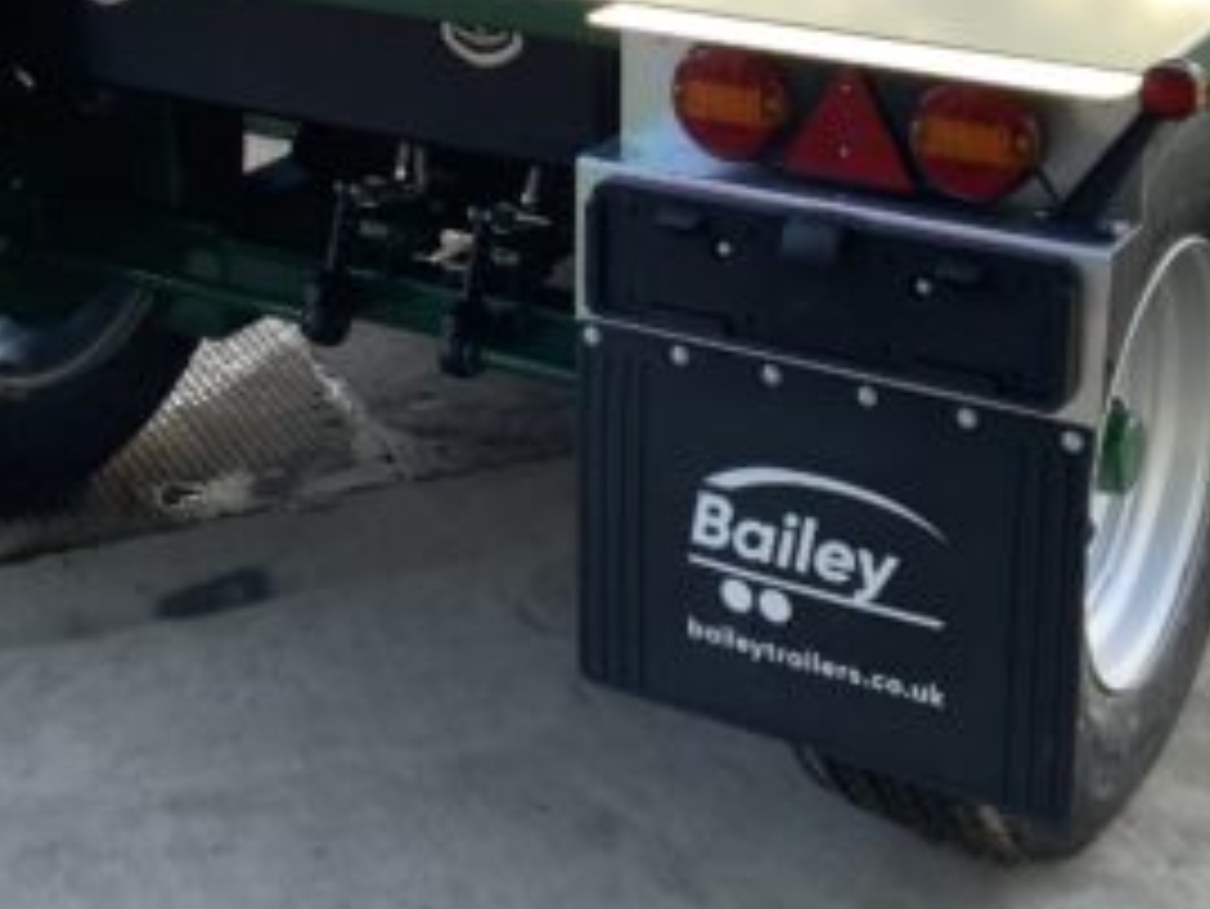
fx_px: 2413
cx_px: 639
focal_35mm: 69
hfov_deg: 28.1
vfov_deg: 20.9
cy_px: 122
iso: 16
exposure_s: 1/154
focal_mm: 3
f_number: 1.8
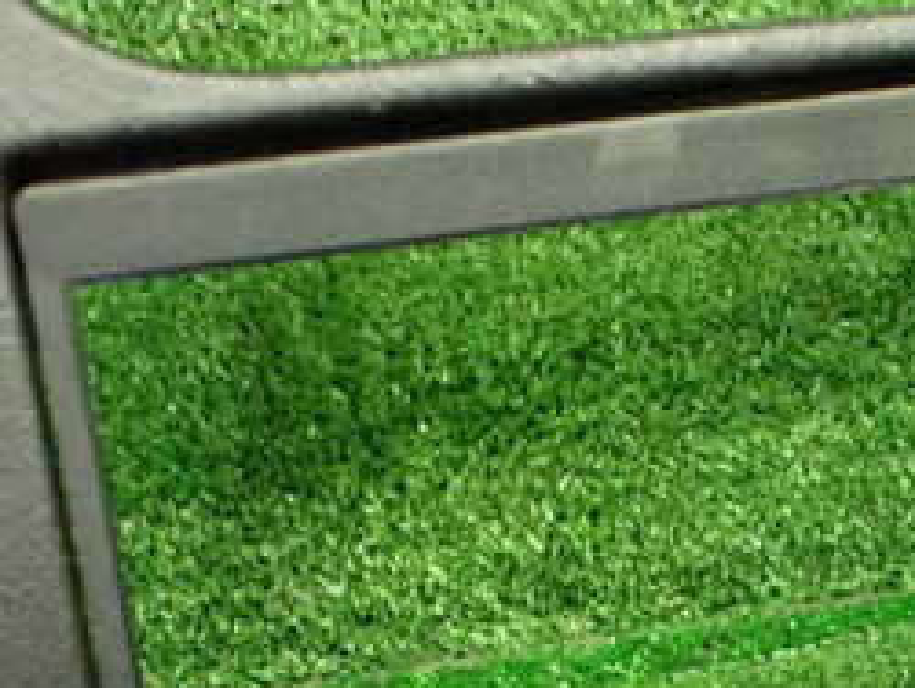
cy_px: 677
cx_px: 688
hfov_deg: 26.7
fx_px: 1905
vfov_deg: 19.9
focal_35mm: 72
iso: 800
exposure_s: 1/60
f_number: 2.3
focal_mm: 5.4
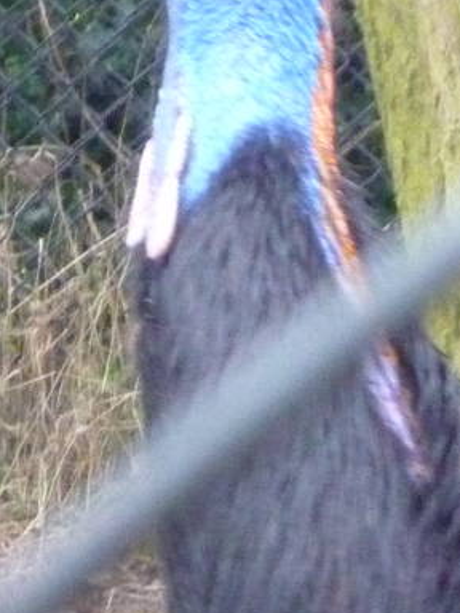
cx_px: 50
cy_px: 291
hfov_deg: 2.5
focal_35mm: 604
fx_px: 10702
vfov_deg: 3.3
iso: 800
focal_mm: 26
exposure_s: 1/30
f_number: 5.9
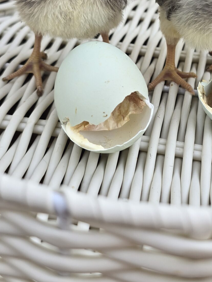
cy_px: 74
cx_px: 147
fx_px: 433
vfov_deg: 35.5
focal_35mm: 53
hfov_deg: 27.3
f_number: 1.7
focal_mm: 6.3
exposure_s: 1/180
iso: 32
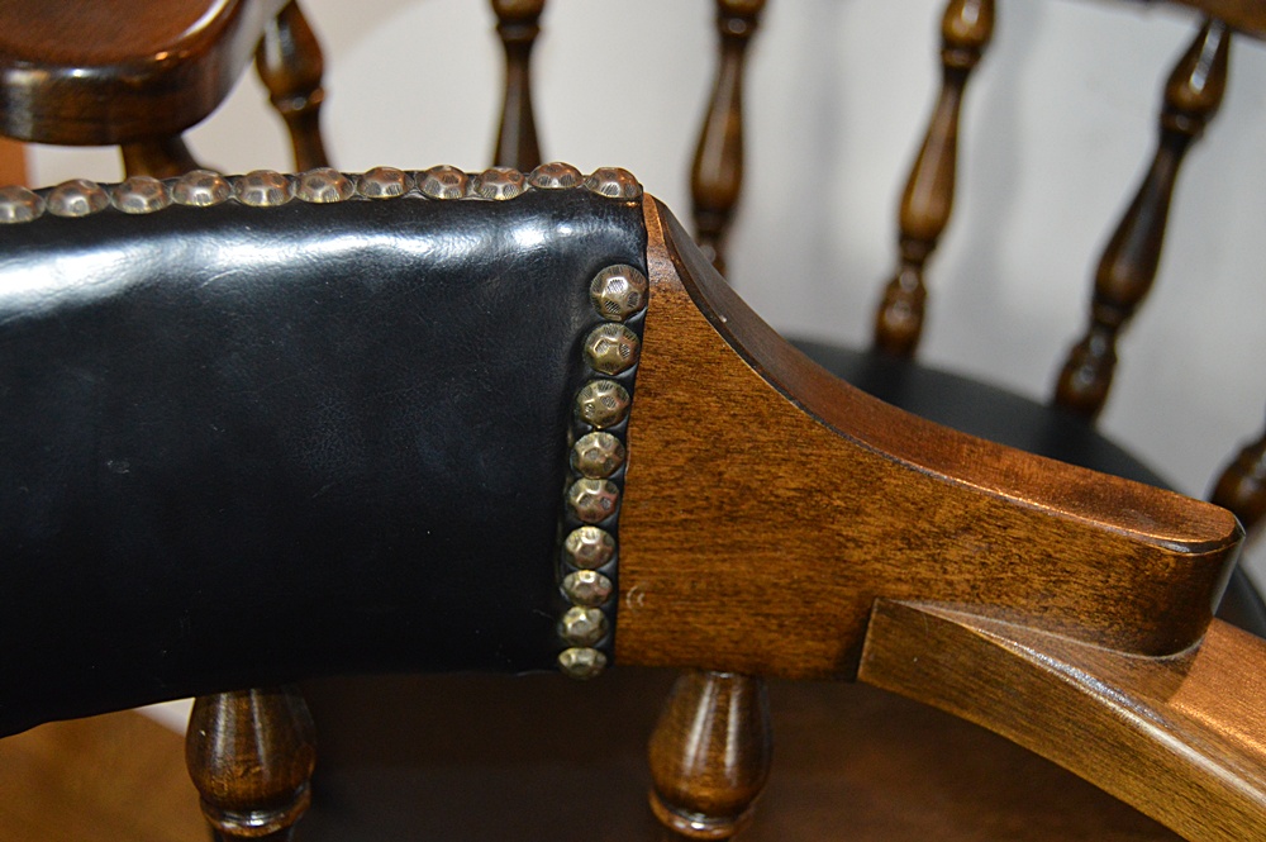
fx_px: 1634
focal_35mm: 46
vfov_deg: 28.9
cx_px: 633
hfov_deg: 42.4
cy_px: 421
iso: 1800
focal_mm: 31
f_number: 4.2
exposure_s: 1/60
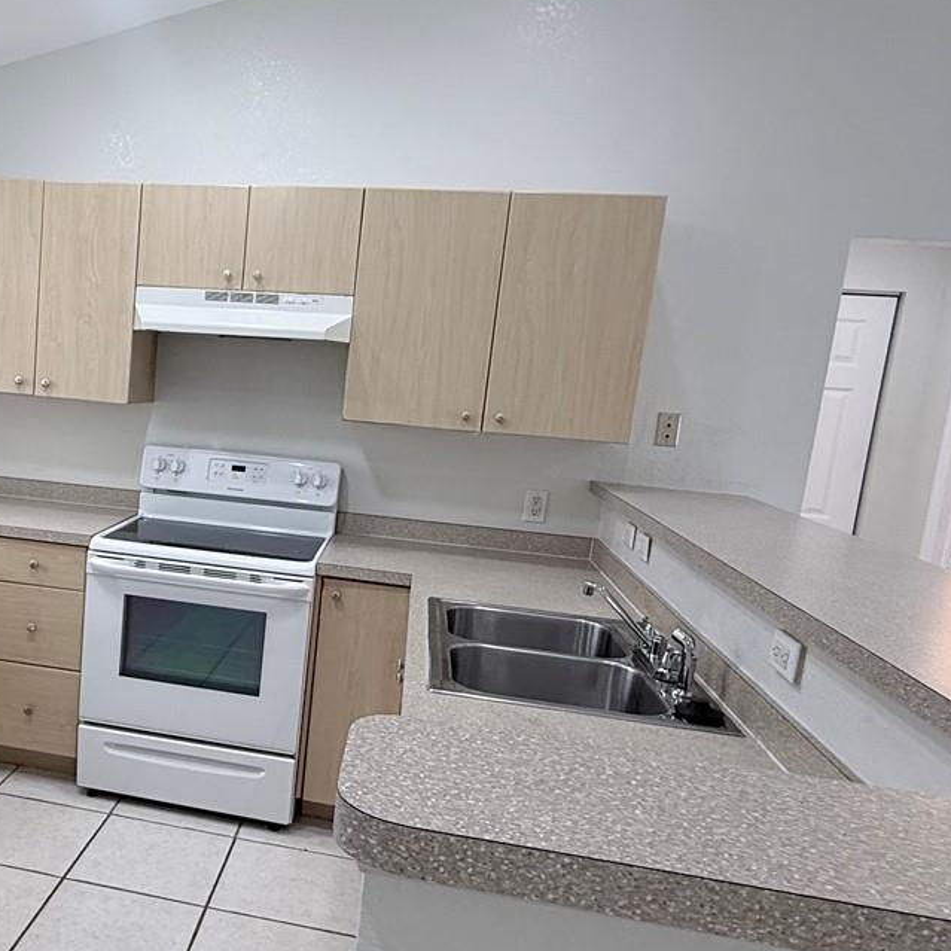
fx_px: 964
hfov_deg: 49.5
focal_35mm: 31
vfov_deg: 52.4
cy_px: 525
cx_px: 193
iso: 125
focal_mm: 2.22
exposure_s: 1/120
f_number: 2.2
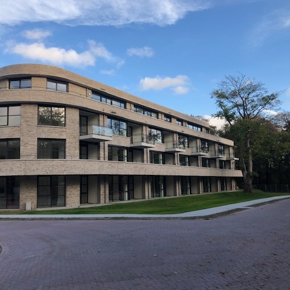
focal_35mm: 34
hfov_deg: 48.4
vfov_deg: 48.4
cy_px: 143
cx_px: 136
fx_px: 322
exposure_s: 1/510
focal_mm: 3.99
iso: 20
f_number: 1.8
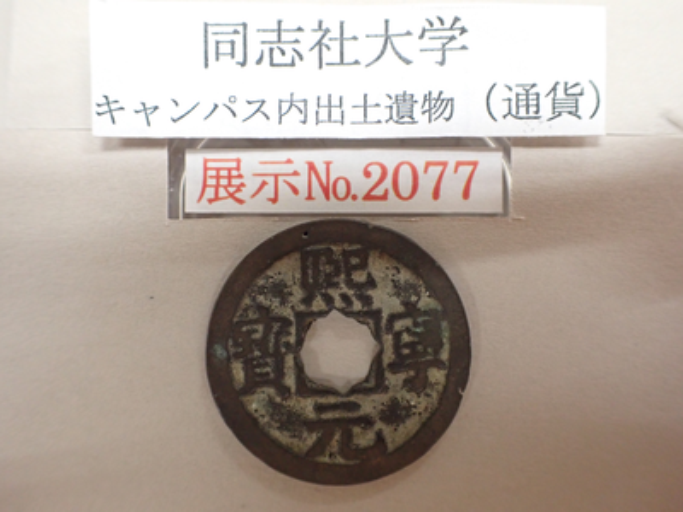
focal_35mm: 30
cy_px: 256
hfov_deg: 60.0
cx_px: 342
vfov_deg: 46.8
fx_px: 592
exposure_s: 1/100
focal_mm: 5.4
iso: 800
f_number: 2.3
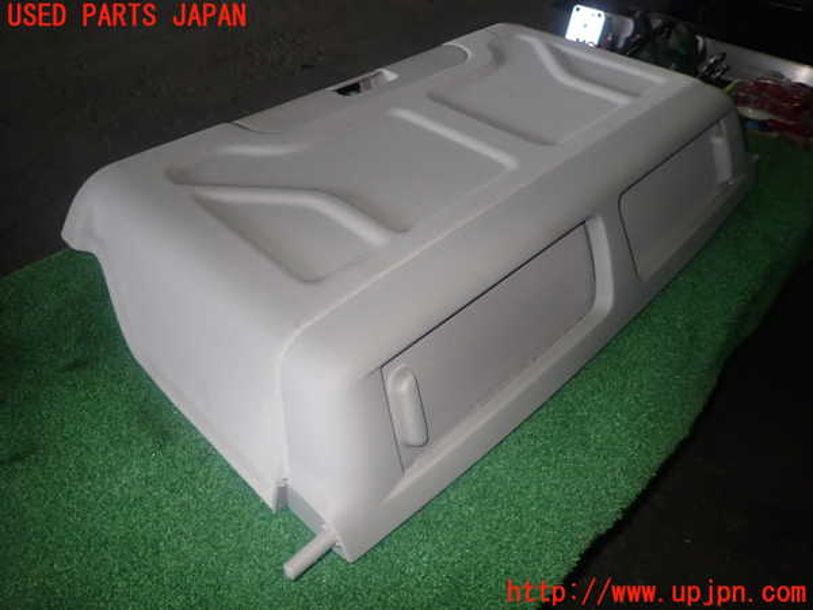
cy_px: 305
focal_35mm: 25
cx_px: 406
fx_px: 587
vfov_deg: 54.9
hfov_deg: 69.4
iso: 200
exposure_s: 1/30
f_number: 5.6
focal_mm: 4.5
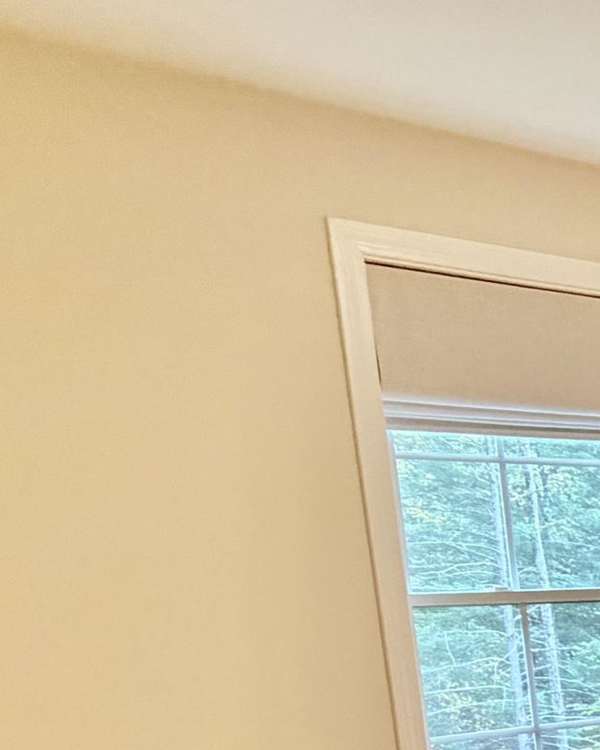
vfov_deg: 31.4
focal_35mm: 53
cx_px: 1011
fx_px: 1176
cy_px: 826
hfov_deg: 21.4
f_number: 2.2
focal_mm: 2.22
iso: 320
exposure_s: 1/120
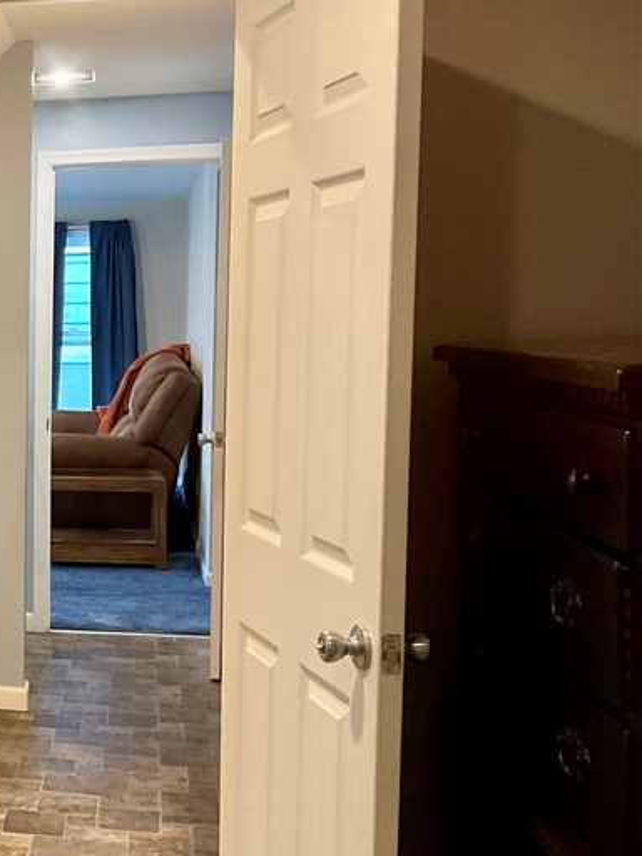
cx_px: -212
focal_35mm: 58
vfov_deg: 33.2
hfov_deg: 22.4
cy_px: 441
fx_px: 1434
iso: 125
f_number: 1.8
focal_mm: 3
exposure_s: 1/60
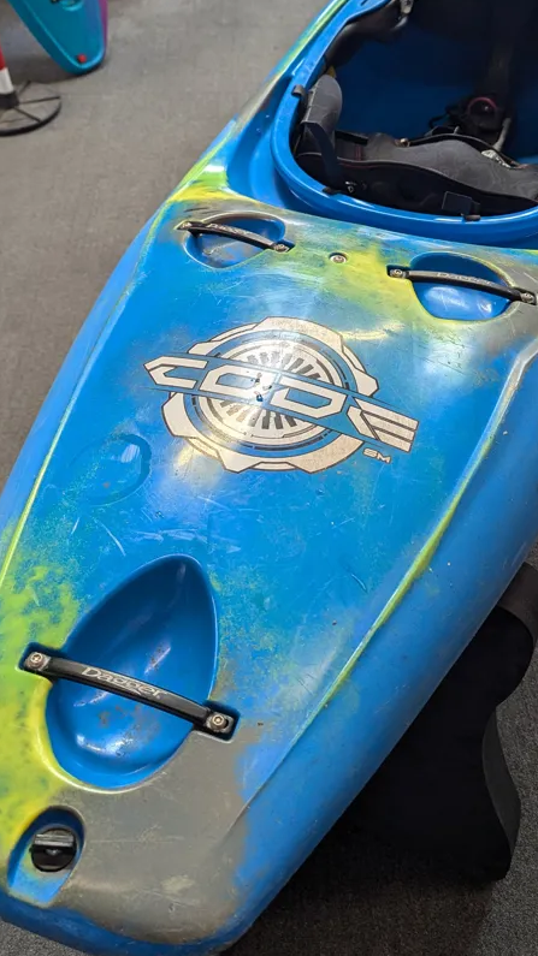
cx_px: 289
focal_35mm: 35
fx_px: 888
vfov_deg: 56.3
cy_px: 396
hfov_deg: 33.7
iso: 62
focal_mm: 6.81
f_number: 1.85
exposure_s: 1/33.3
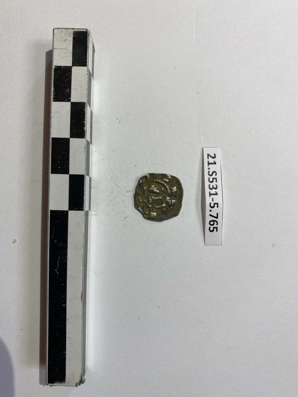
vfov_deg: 67.3
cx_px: 149
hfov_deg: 53.1
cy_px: 198
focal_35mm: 26
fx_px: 298
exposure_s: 1/100
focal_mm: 4.25
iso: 64
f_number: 1.8
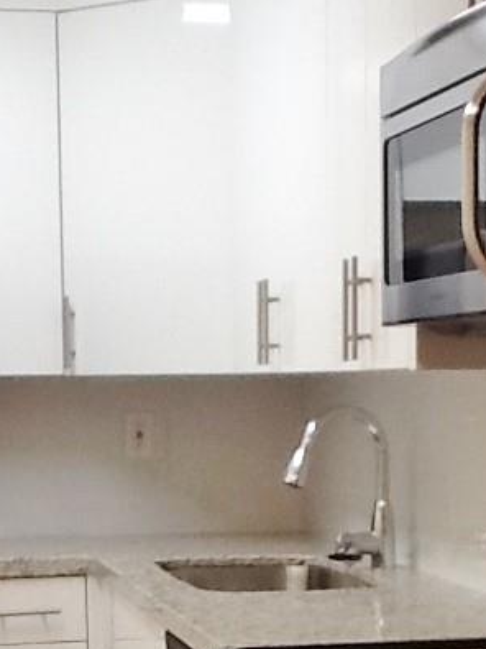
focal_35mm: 107
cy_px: 591
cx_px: 233
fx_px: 2004
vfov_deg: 18.1
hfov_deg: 13.8
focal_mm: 2.03
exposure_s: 1/40
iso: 40
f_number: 2.4
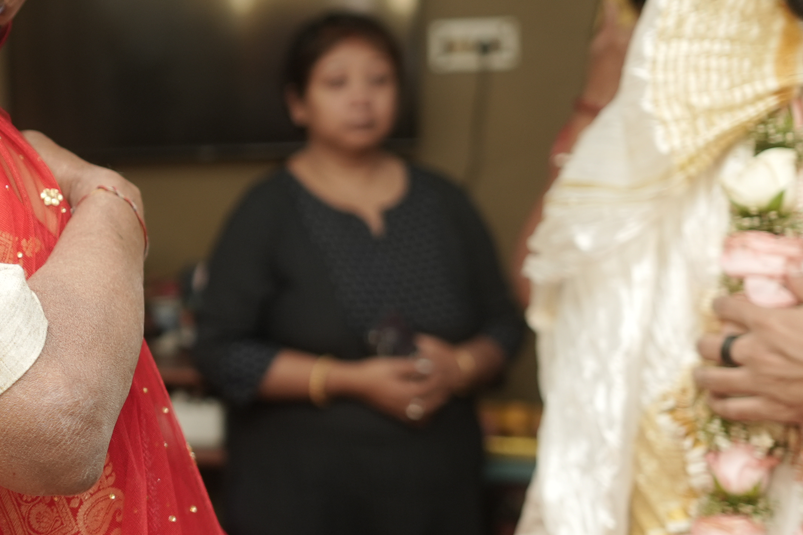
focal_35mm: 79
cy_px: 246
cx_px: -200
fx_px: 1762
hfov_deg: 23.2
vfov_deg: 17.3
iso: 250
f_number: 2
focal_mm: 24
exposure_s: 1/200
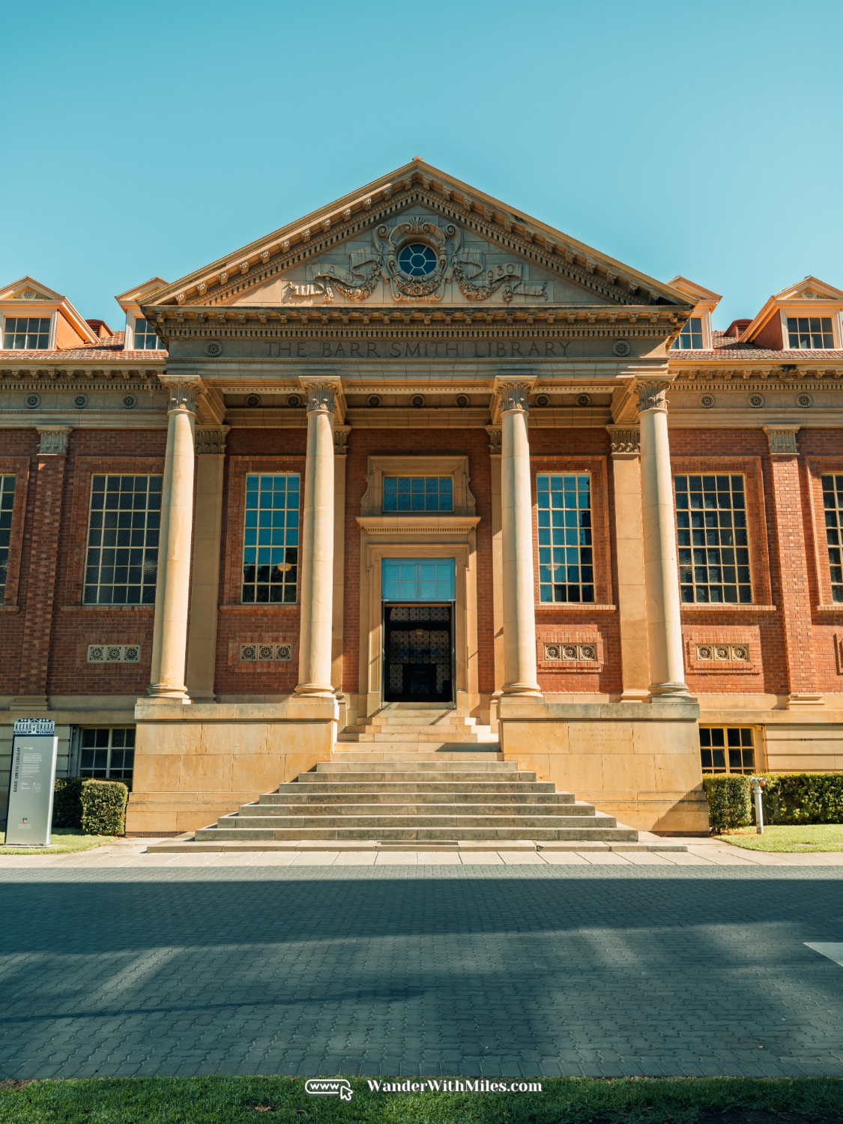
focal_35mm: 28
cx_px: 422
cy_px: 562
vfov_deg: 63.4
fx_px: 909
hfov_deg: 49.7
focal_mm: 35
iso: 200
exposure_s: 1/280
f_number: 6.4
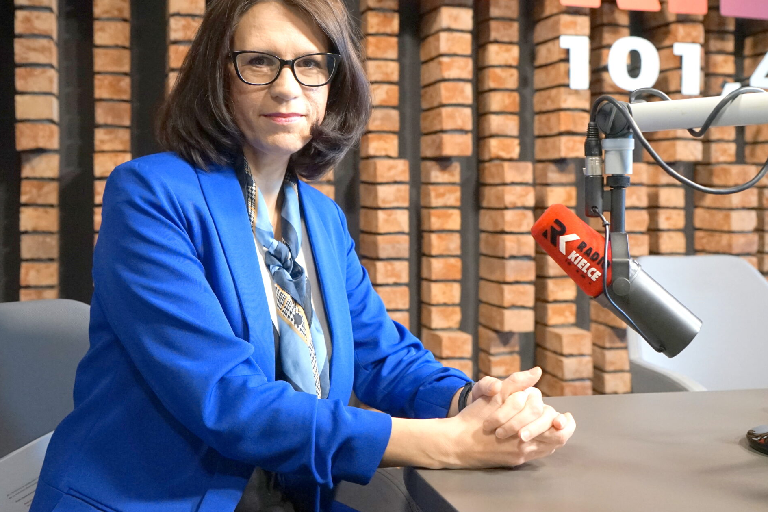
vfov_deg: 31.8
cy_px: 211
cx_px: 380
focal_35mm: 42
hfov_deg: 46.4
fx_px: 896
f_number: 4
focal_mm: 31
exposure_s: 1/160
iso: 2500
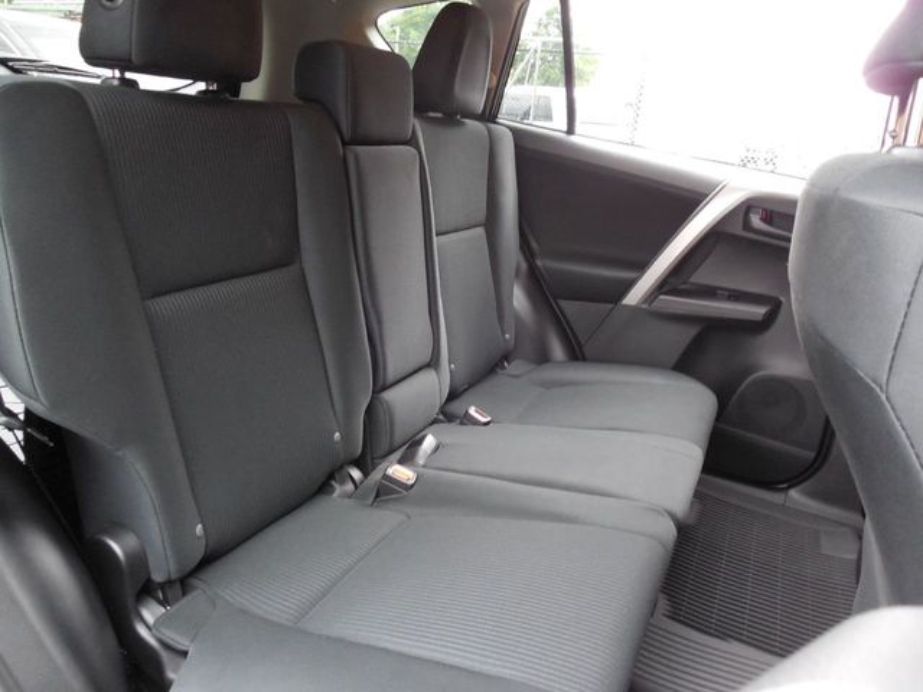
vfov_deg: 54.9
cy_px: 346
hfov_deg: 69.4
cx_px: 462
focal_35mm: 25
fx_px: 667
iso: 400
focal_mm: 4.5
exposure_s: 1/10
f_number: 3.3
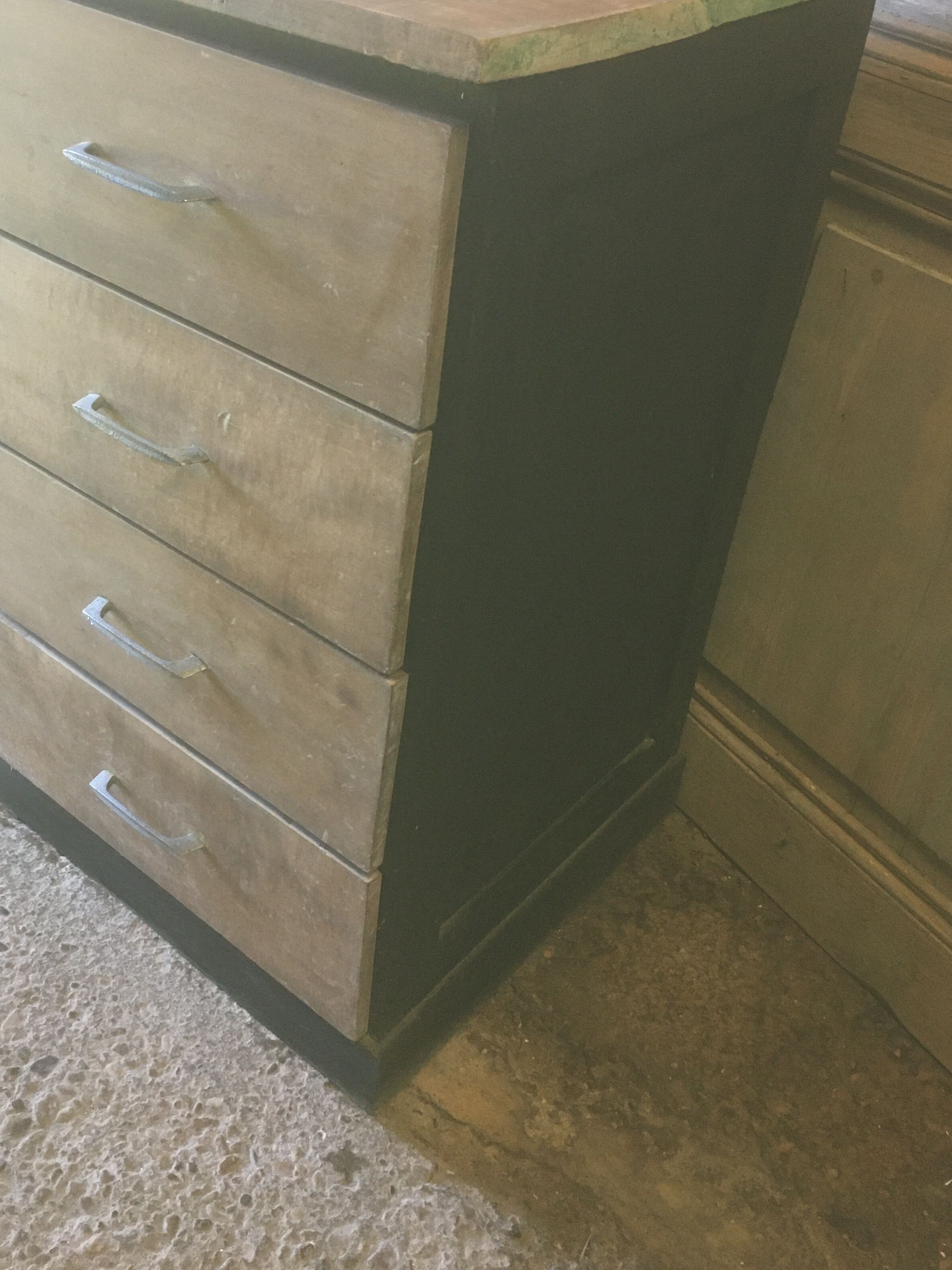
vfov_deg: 49.8
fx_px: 1357
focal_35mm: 37
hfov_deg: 38.5
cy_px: 505
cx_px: 367
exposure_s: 1/33
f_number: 2.2
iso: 200
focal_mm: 4.15
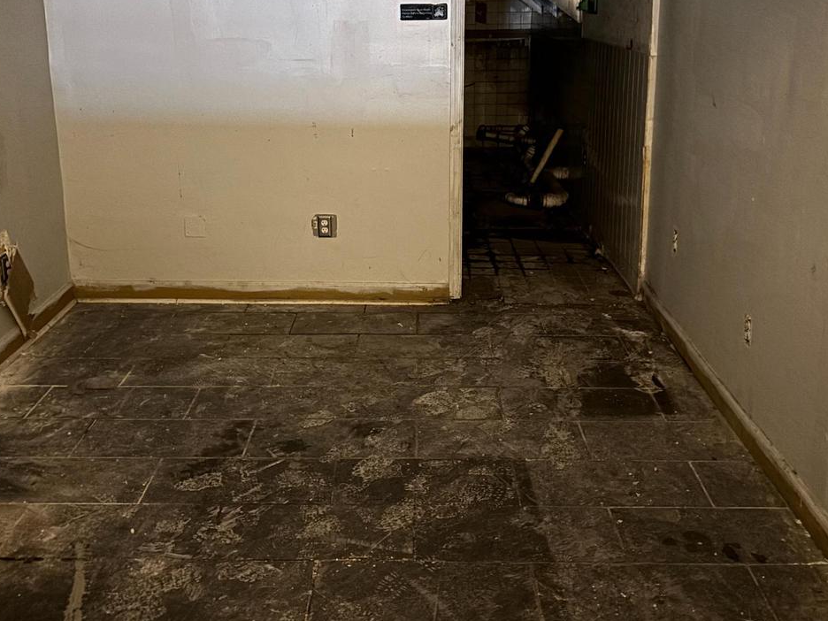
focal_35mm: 40
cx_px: 397
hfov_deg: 46.8
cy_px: 226
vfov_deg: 35.7
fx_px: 957
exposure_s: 1/11
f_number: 1.6
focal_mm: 5.96
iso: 800
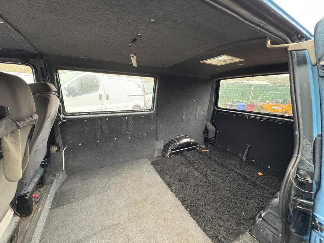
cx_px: 162
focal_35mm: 14
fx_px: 131
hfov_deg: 102.1
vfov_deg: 85.7
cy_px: 122
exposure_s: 1/60
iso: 640
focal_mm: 2.22
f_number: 2.2
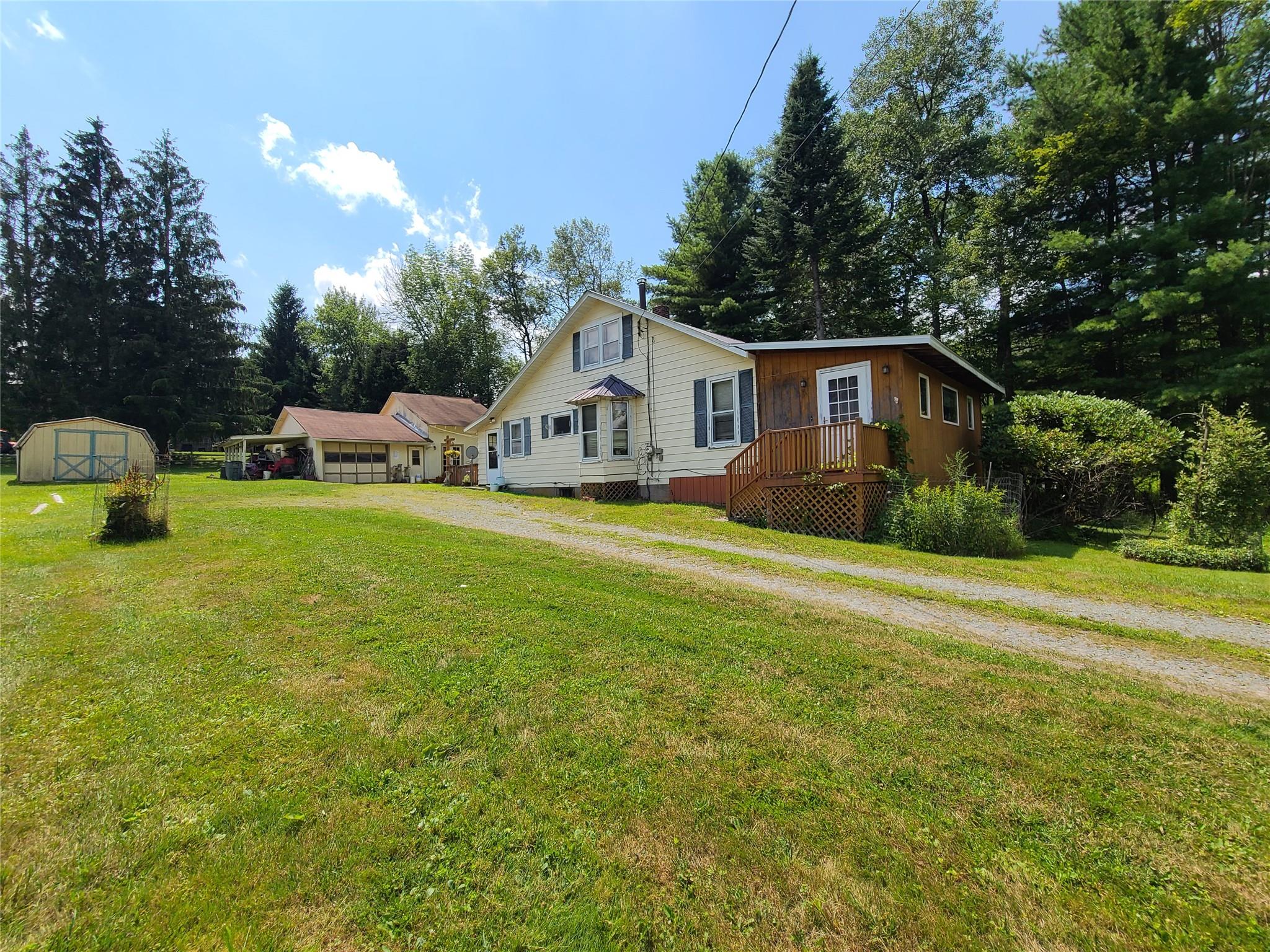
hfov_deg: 106.2
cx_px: 635
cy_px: 476
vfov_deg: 89.9
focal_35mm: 13
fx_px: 477
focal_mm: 2.2
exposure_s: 1/1859
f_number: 2.2
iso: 50
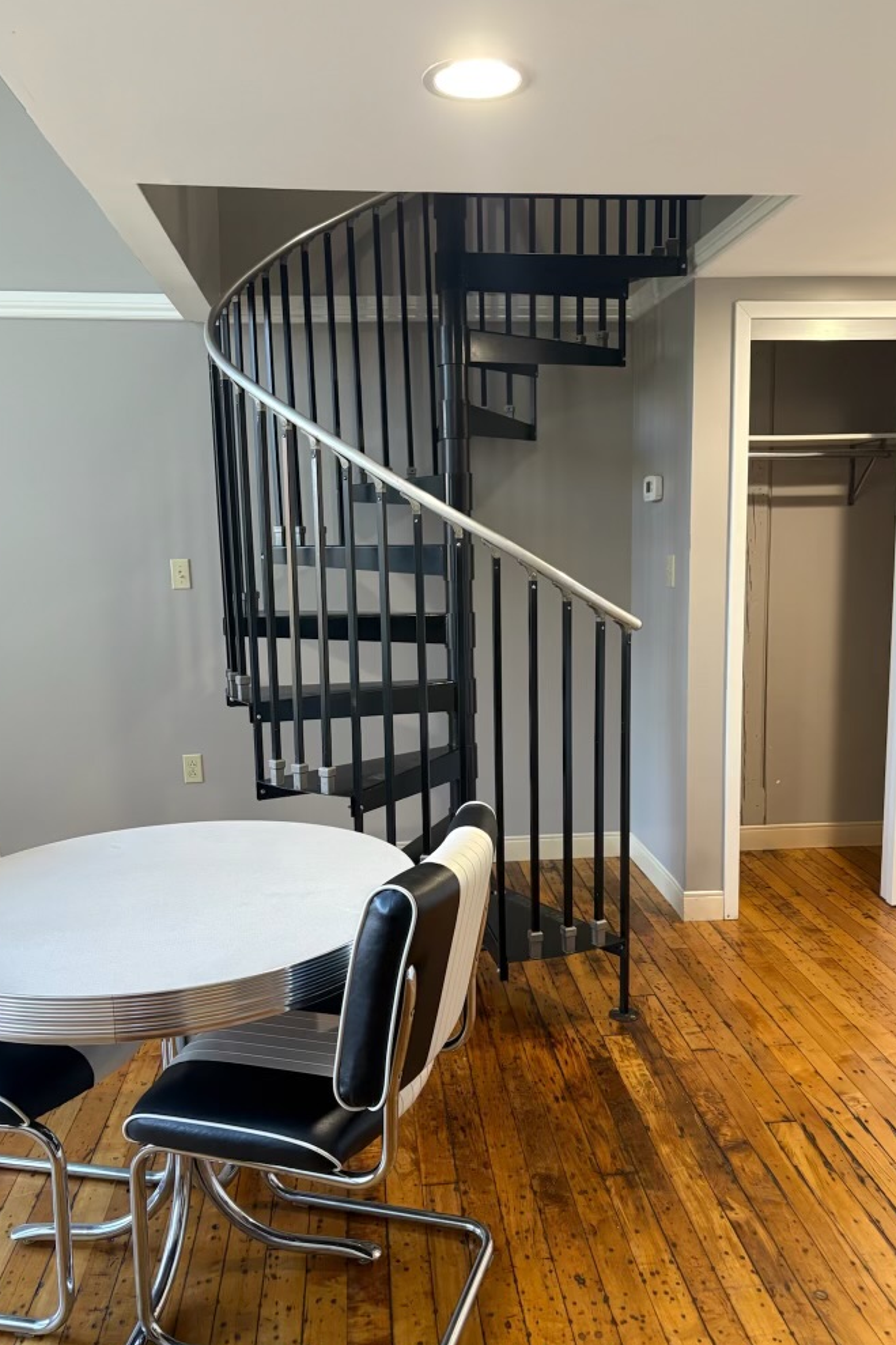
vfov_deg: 65.5
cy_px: 689
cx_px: 480
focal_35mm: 28
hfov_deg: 46.4
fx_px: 1046
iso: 250
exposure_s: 1/60
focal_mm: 5.96
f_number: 1.6
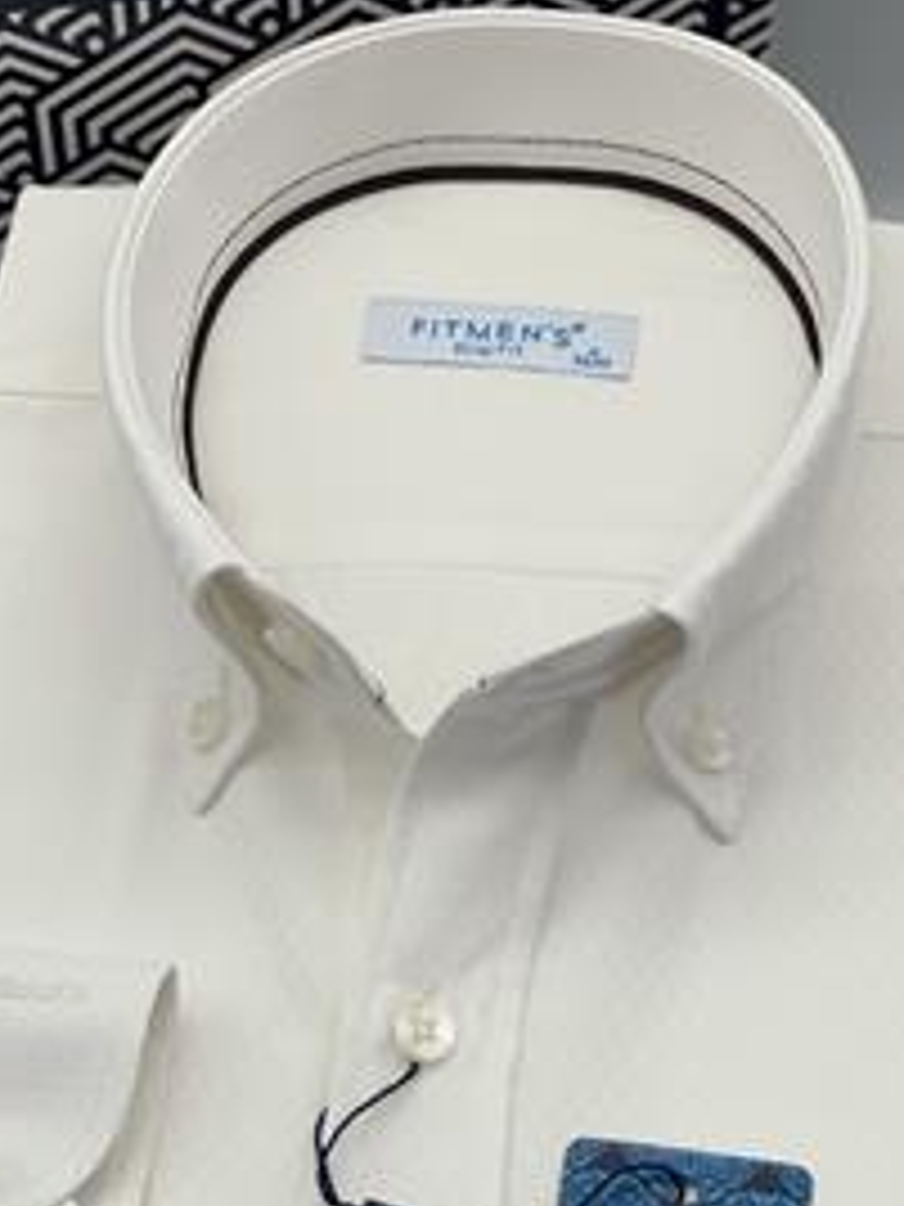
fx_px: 2786
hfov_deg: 18.4
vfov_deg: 24.3
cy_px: 767
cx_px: 436
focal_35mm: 80
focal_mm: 6
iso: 32
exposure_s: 1/470
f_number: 2
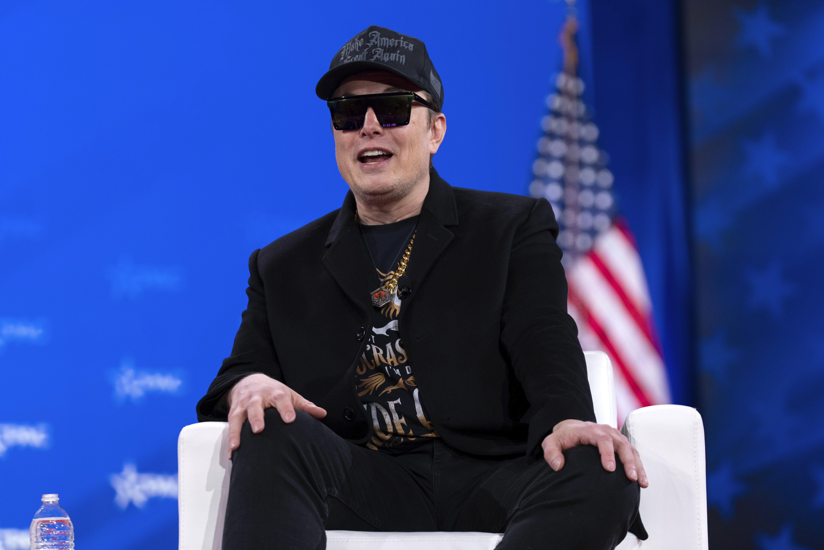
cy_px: 275
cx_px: 412
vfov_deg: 8.2
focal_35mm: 168
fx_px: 3845
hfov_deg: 12.2
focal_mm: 168
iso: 640
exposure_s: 1/320
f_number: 4
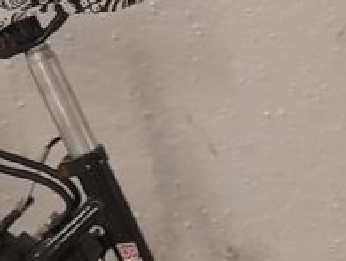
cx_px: 396
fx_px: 1312
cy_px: 275
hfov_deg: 14.6
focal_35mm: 131
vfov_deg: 11.2
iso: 320
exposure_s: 1/50
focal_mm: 4.6
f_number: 2
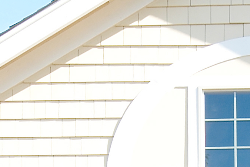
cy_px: 247
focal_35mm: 86
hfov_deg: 22.6
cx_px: 254
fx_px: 598
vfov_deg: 14.9
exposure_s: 1/30
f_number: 11
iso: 100
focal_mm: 10
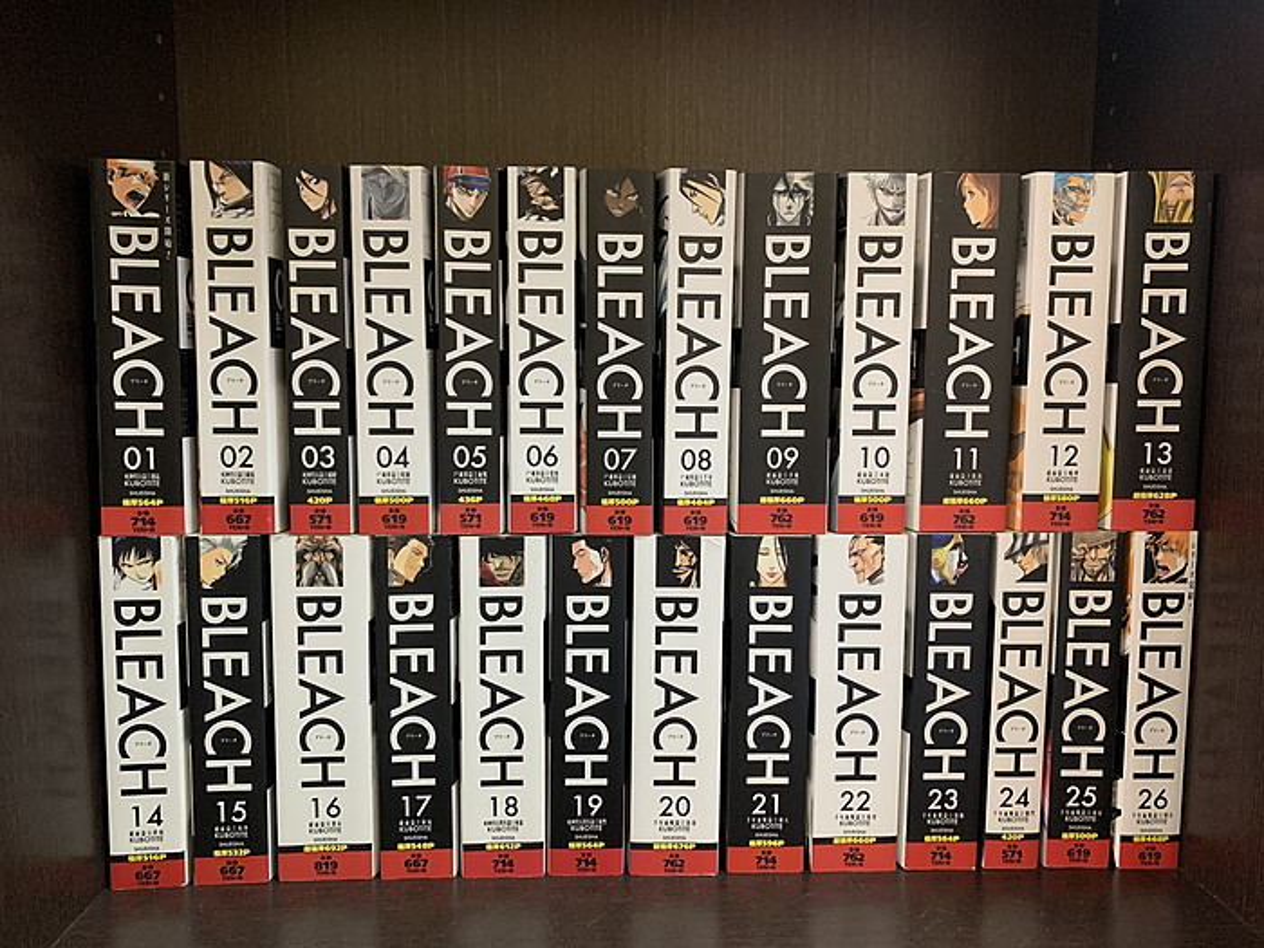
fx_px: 949
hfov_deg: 67.3
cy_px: 474
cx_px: 632
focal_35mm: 26
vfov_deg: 53.1
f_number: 1.8
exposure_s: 1/50
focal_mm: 4.25
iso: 250
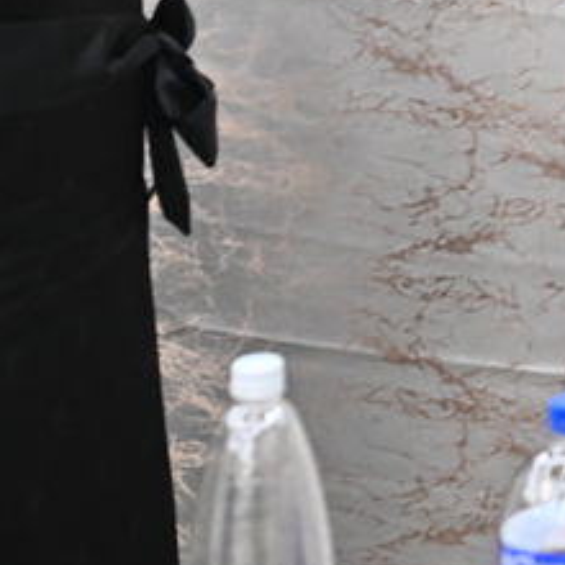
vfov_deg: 8.2
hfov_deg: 7.9
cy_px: -482
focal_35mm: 205
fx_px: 3786
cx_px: 1405
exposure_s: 1/200
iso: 2500
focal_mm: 38
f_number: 4.5
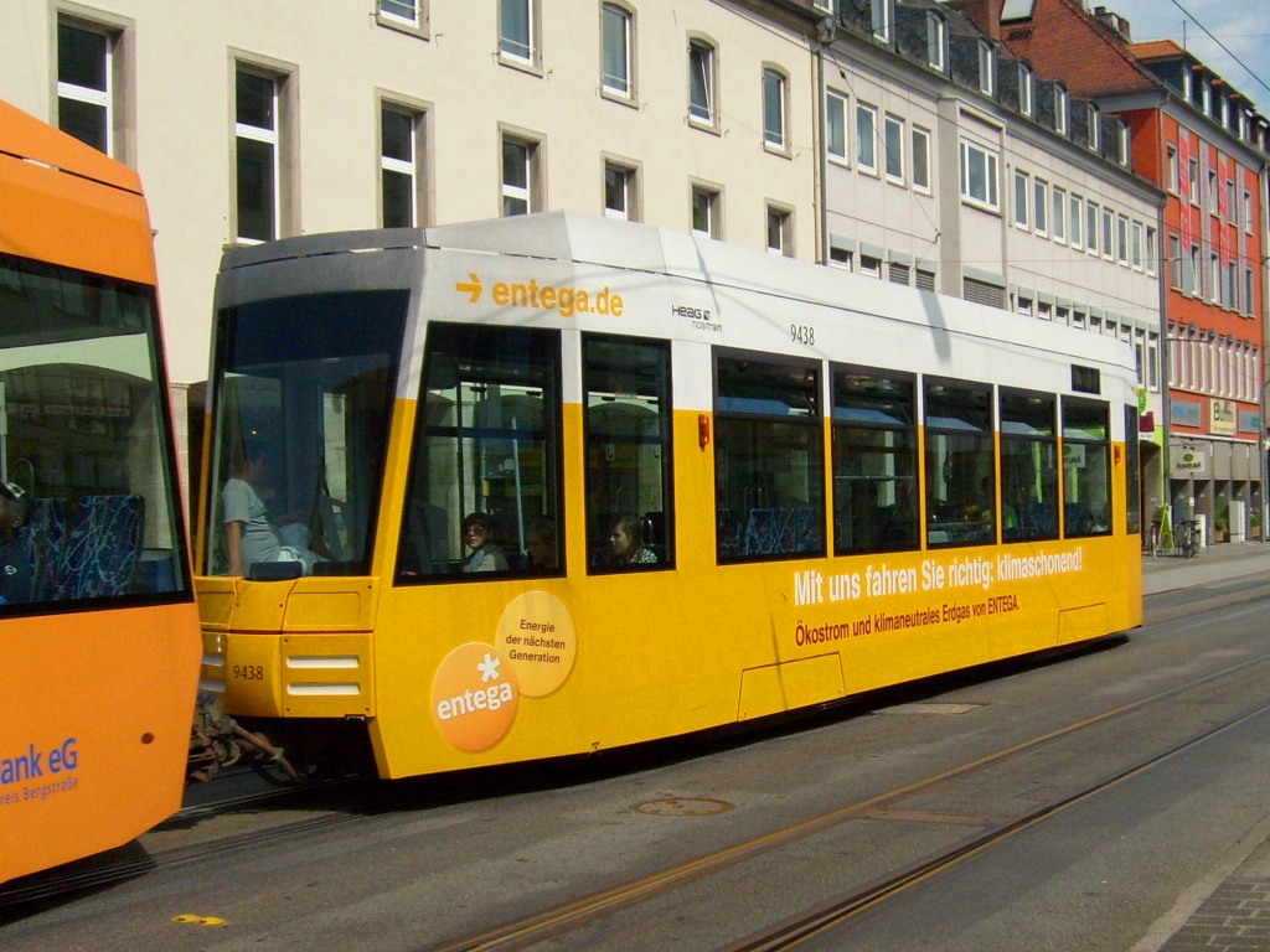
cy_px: 476
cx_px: 635
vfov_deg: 40.7
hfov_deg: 52.6
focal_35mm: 35
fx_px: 1284
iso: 80
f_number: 7.1
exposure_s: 1/500
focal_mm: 5.8
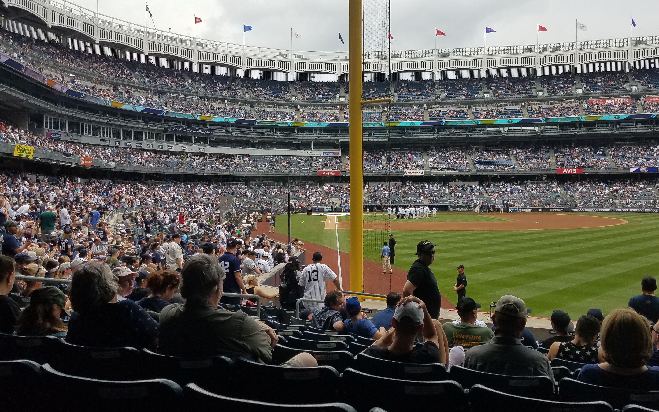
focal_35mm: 32
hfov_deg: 59.5
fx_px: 575
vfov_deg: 39.4
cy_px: 191
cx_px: 362
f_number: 1.7
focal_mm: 4.2
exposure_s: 1/1948
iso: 40
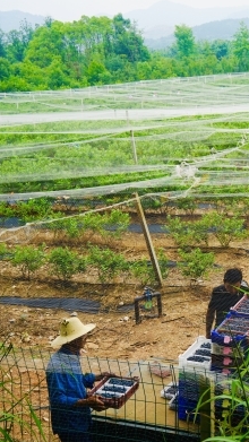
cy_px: 224
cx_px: 269
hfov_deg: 21.5
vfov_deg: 39.2
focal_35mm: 53
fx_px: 622
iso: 100
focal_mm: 33
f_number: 6.3
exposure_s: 1/200
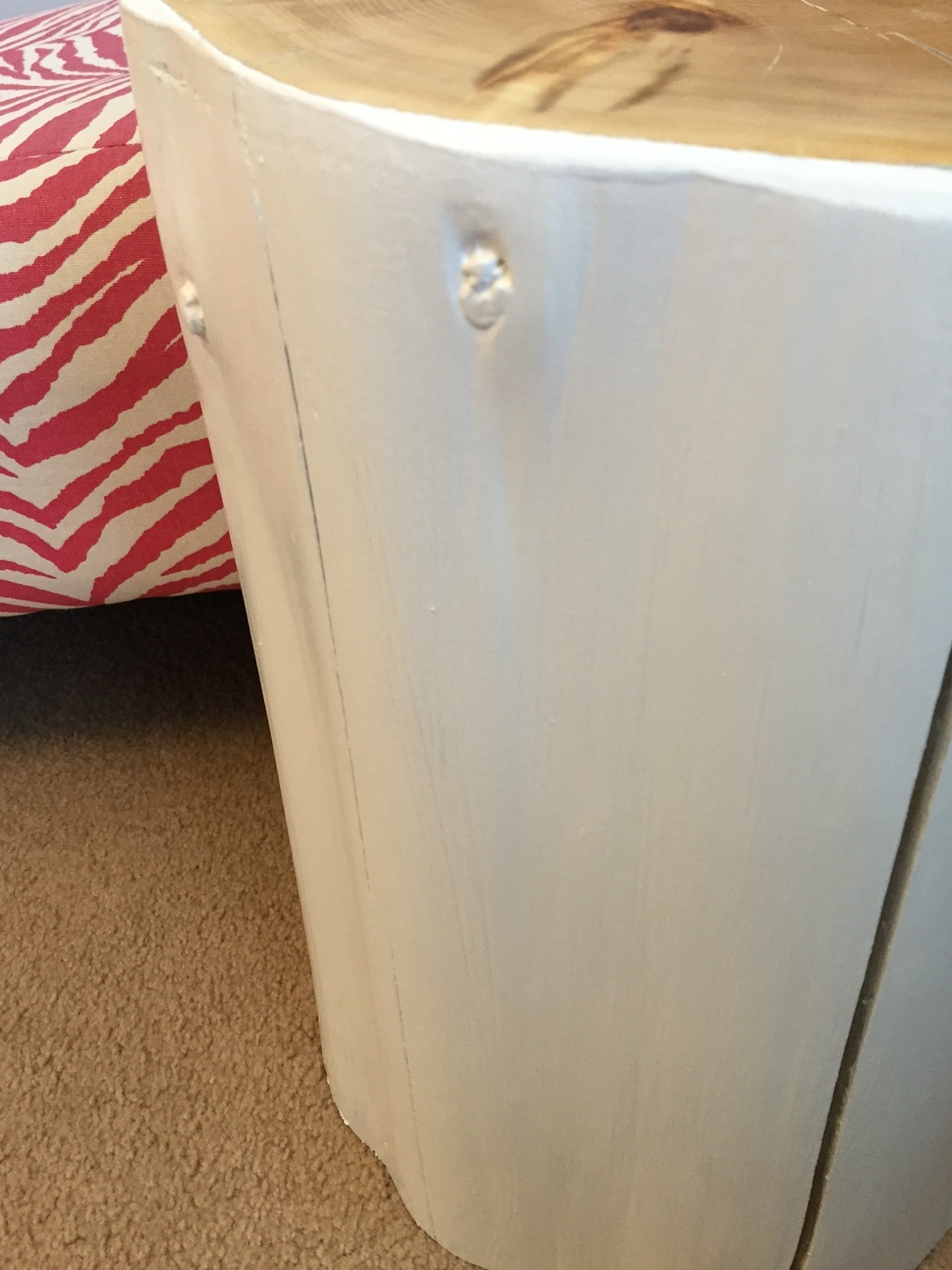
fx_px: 1100
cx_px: 464
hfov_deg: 46.8
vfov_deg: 60.0
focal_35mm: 30
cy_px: 636
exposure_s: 1/30
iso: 125
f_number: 2.2
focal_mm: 4.15
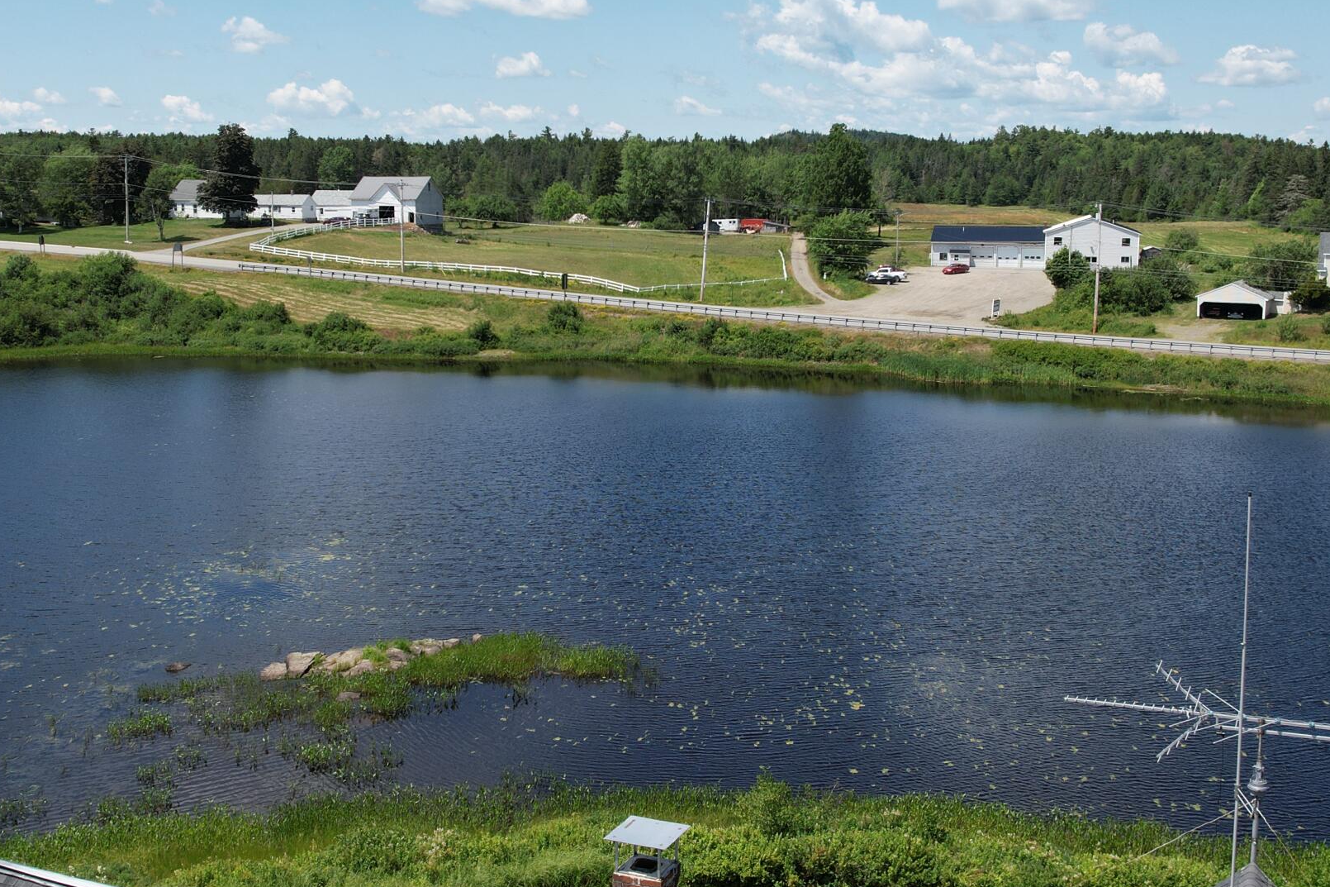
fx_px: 1514
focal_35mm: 41
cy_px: 387
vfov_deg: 32.6
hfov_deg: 47.4
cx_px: 637
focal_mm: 8.38
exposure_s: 1/2000
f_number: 2.8
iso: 120
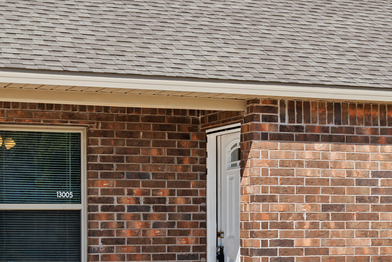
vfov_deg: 14.3
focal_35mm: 95
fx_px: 1035
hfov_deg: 21.4
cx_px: 236
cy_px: 228
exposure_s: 1/200
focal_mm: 34
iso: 100
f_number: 9
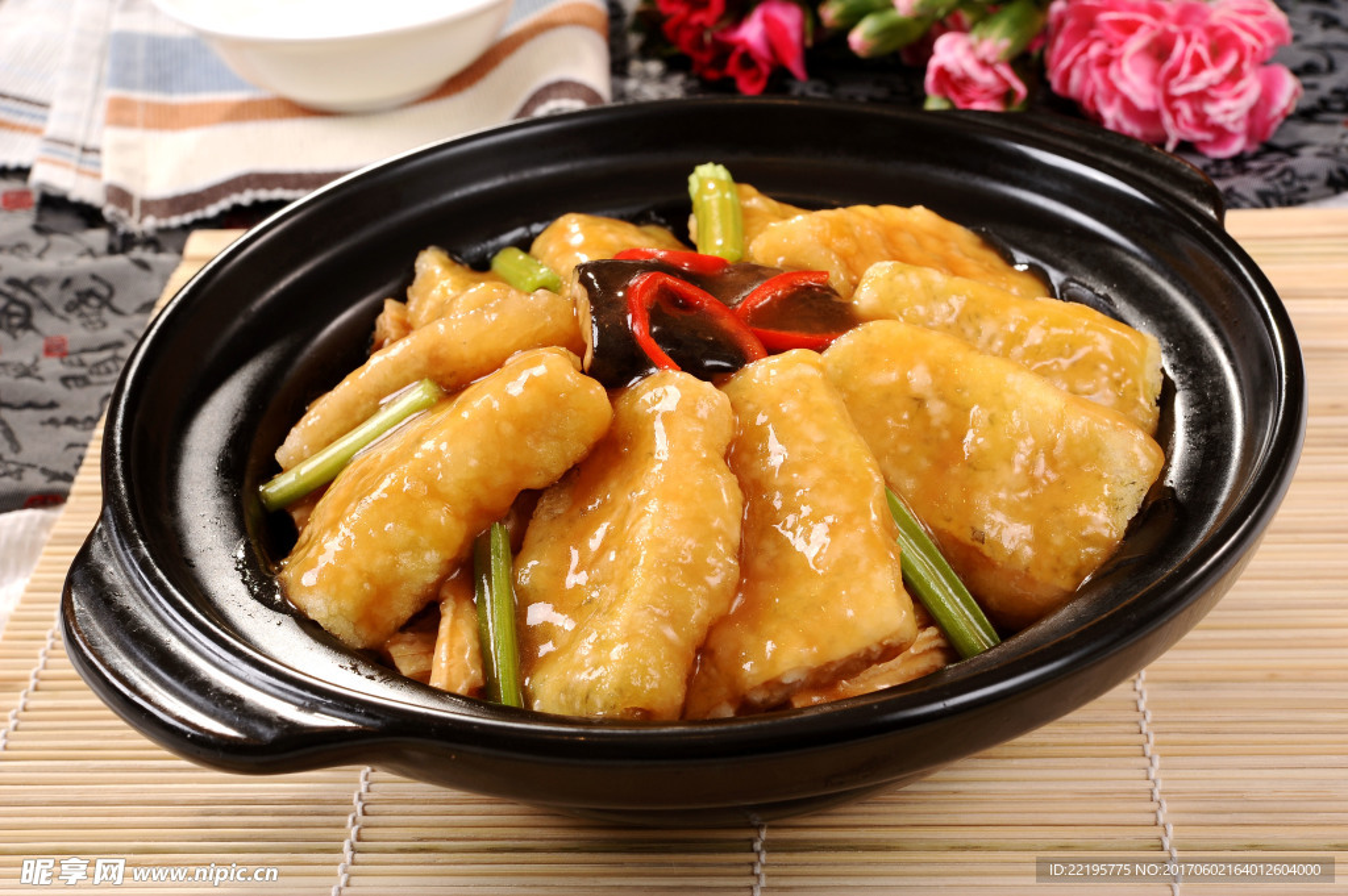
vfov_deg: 22.6
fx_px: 2245
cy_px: 448
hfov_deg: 33.4
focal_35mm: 60
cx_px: 674
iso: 320
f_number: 18
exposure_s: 1/125
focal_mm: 60
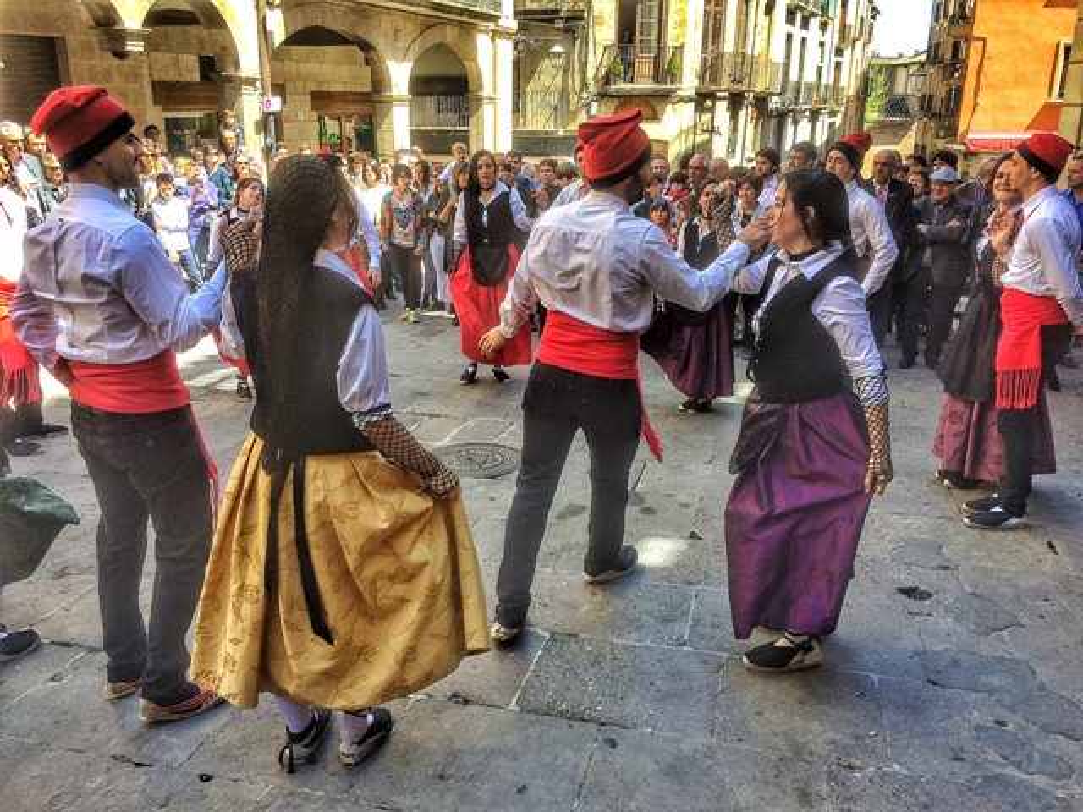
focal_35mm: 29
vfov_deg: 48.2
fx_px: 907
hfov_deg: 61.7
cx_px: 542
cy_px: 406
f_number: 2.2
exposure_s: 1/423
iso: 32
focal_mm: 4.15
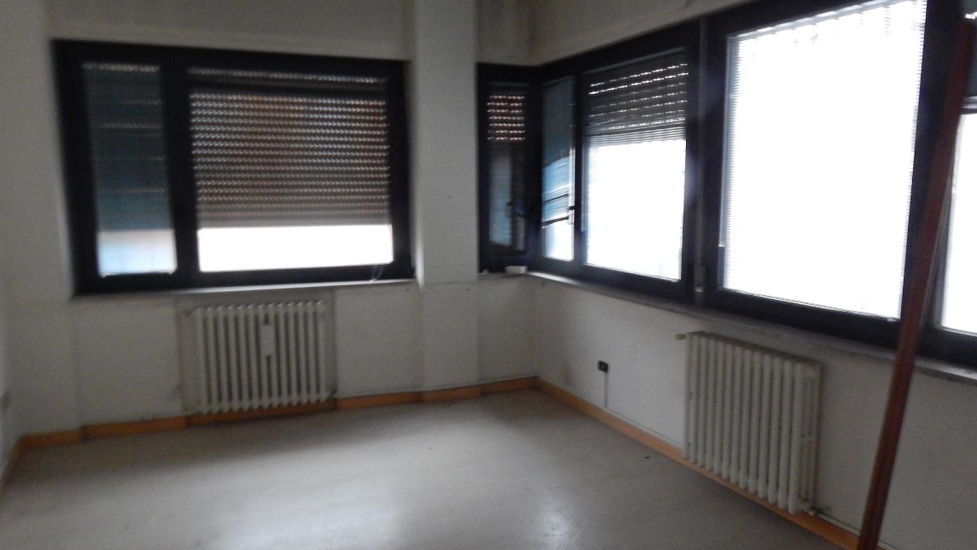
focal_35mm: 28
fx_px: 725
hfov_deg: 67.9
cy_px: 301
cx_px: 514
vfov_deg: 41.4
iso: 800
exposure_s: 1/6
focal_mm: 4
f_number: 3
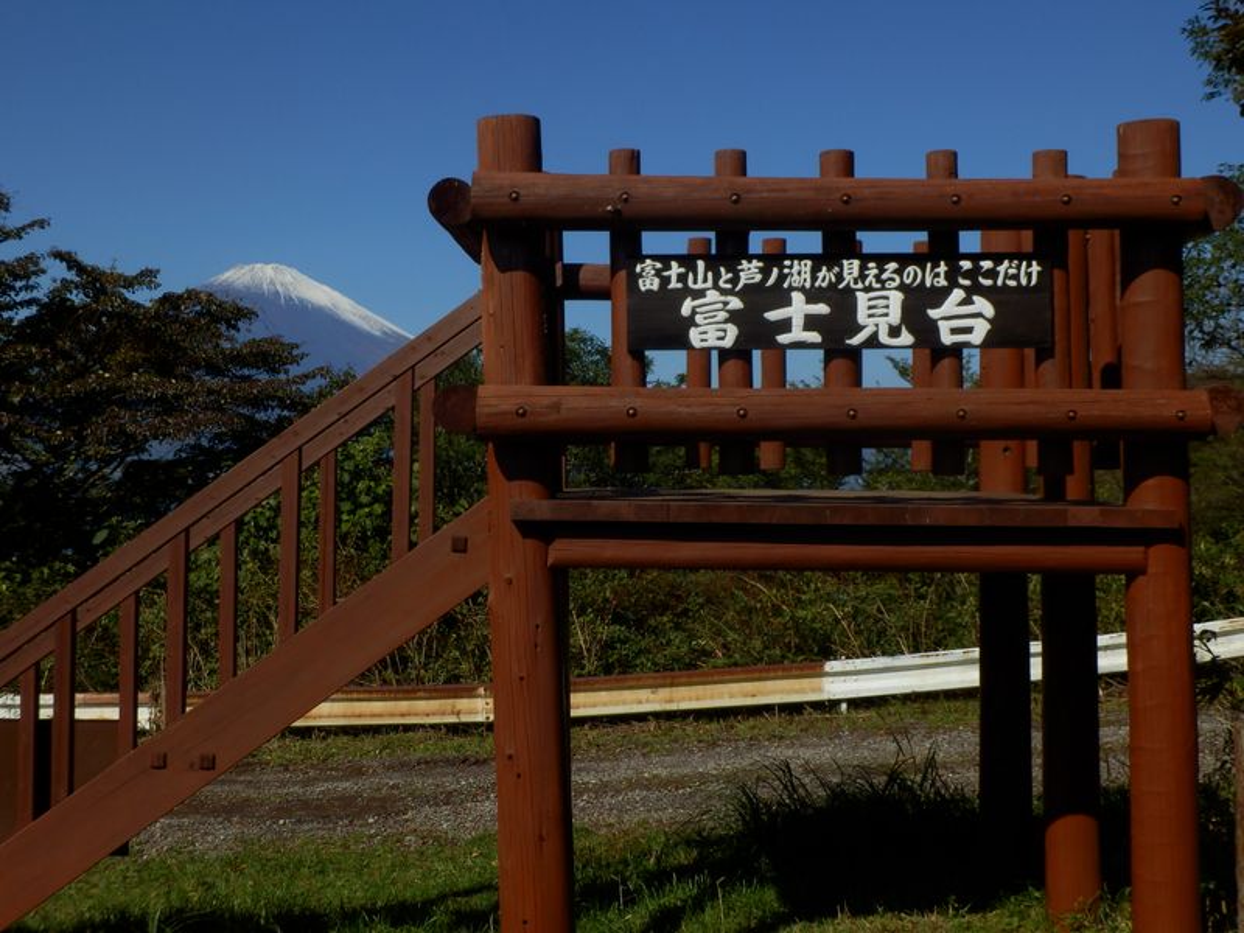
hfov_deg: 37.5
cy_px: 466
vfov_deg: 28.6
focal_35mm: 51
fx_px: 1833
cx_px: 622
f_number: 11.1
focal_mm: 9.1
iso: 100
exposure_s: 1/320
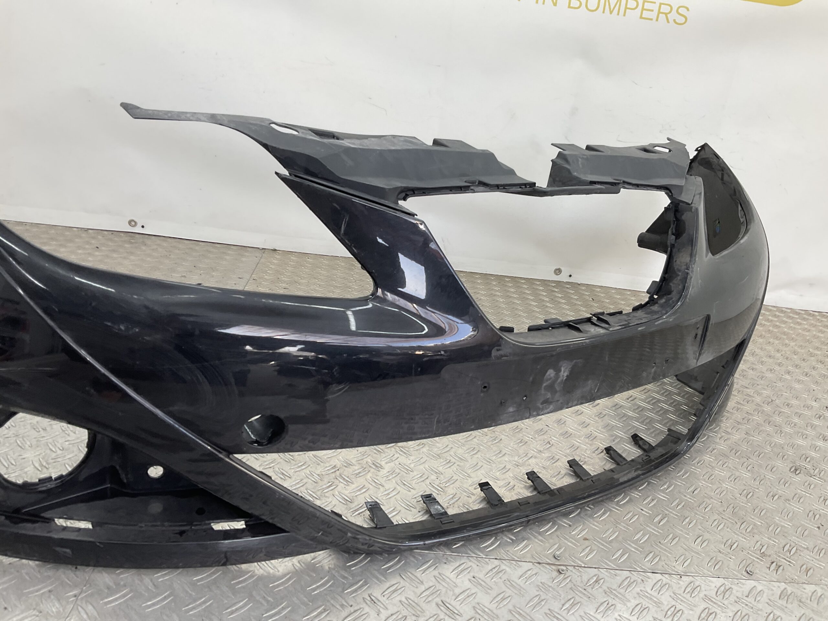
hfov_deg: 61.7
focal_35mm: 29
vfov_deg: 48.2
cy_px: 310
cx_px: 414
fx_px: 694
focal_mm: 3
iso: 25
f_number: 1.8
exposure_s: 1/120
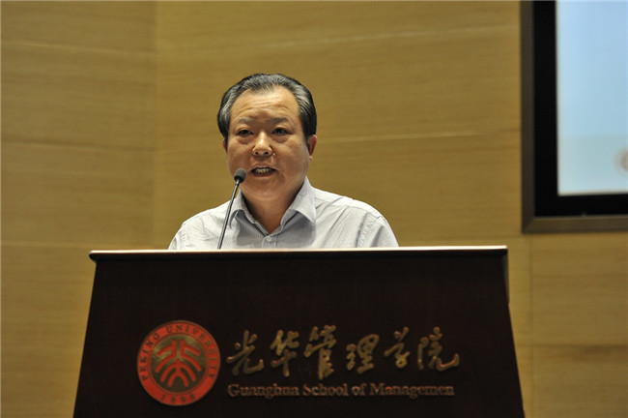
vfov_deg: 14.4
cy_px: 209
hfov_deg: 21.5
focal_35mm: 95
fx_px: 1656
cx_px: 314
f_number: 4.5
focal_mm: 95
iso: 1600
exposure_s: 1/125
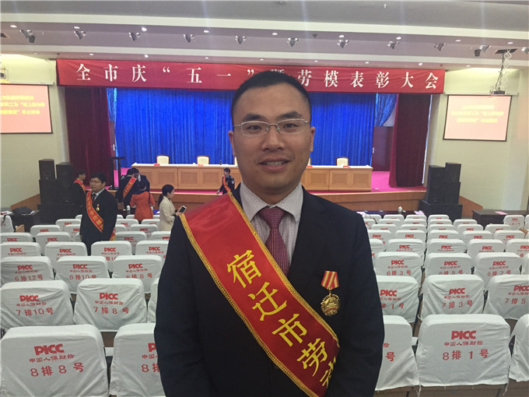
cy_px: 198
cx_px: 264
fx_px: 443
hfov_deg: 61.7
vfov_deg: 48.2
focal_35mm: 29
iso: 250
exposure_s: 1/30
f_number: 2.2
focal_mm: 4.15
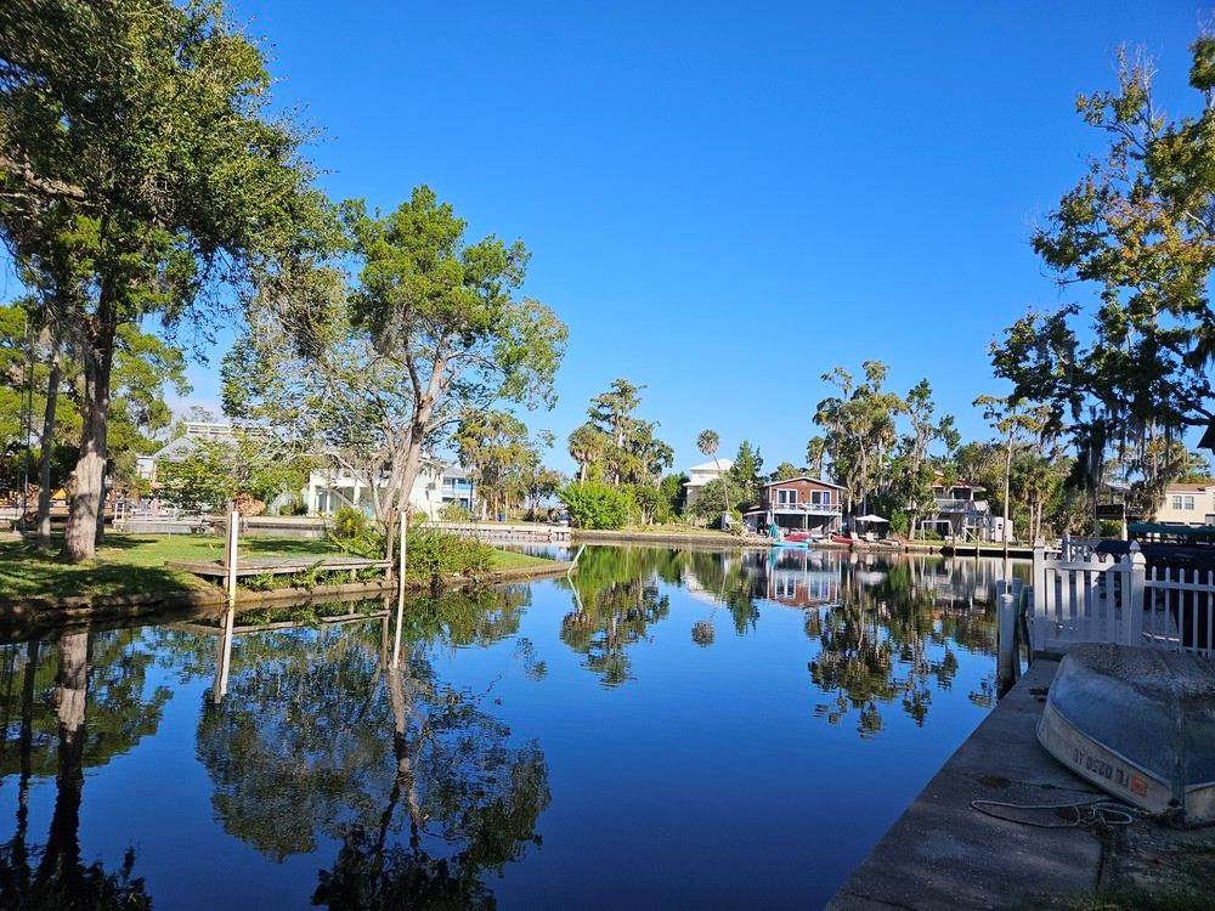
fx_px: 807
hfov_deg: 73.9
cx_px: 608
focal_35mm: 23
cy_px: 456
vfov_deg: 58.9
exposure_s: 1/1610
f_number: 1.8
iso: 25
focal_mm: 5.4
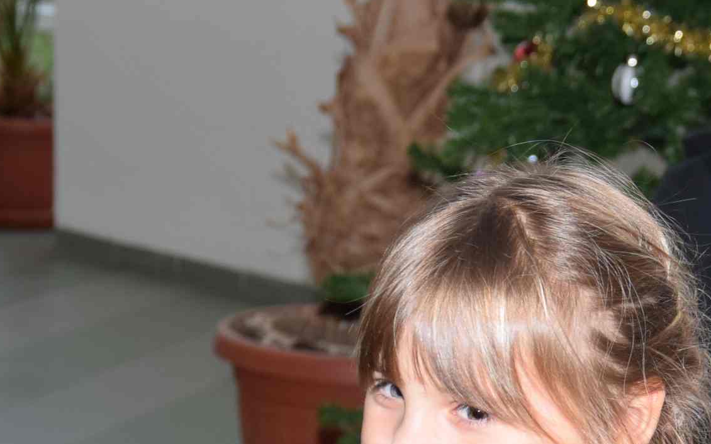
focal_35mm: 162
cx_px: 492
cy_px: 594
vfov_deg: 8.0
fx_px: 3139
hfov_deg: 12.9
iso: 400
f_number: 4.5
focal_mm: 40
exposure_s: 1/160
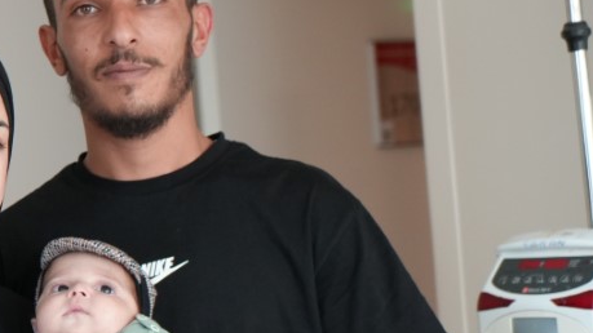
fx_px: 2610
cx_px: 1
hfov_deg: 12.8
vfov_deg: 7.3
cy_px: 299
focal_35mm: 166
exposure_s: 1/160
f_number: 4
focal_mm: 70
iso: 2500
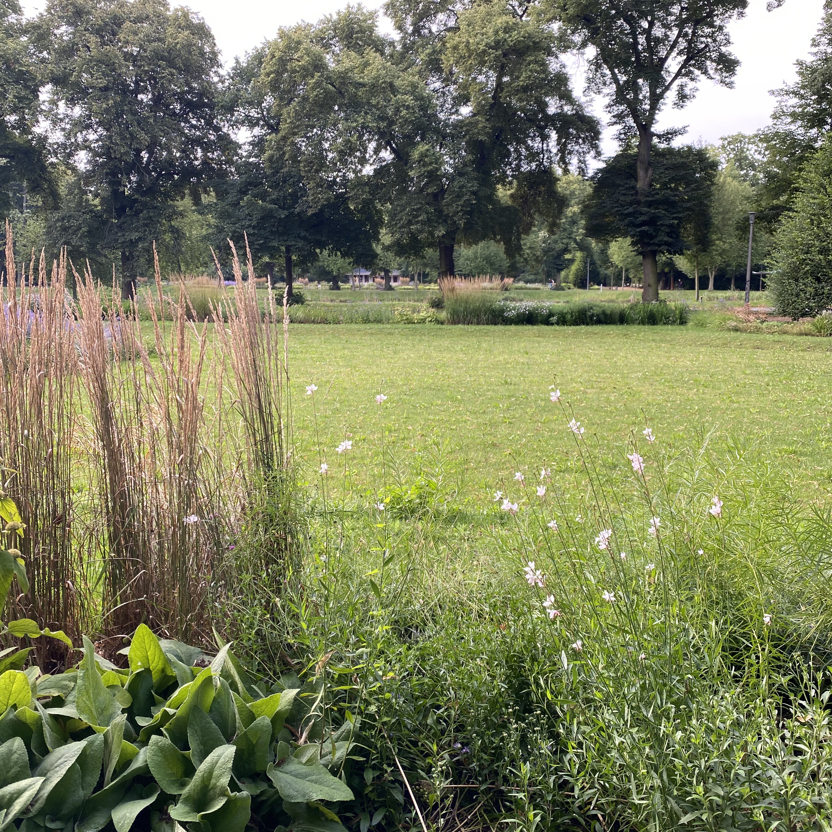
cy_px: 396
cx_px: 417
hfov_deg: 52.5
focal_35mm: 31
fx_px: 843
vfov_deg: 52.5
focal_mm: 4.25
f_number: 1.8
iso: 32
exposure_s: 1/134
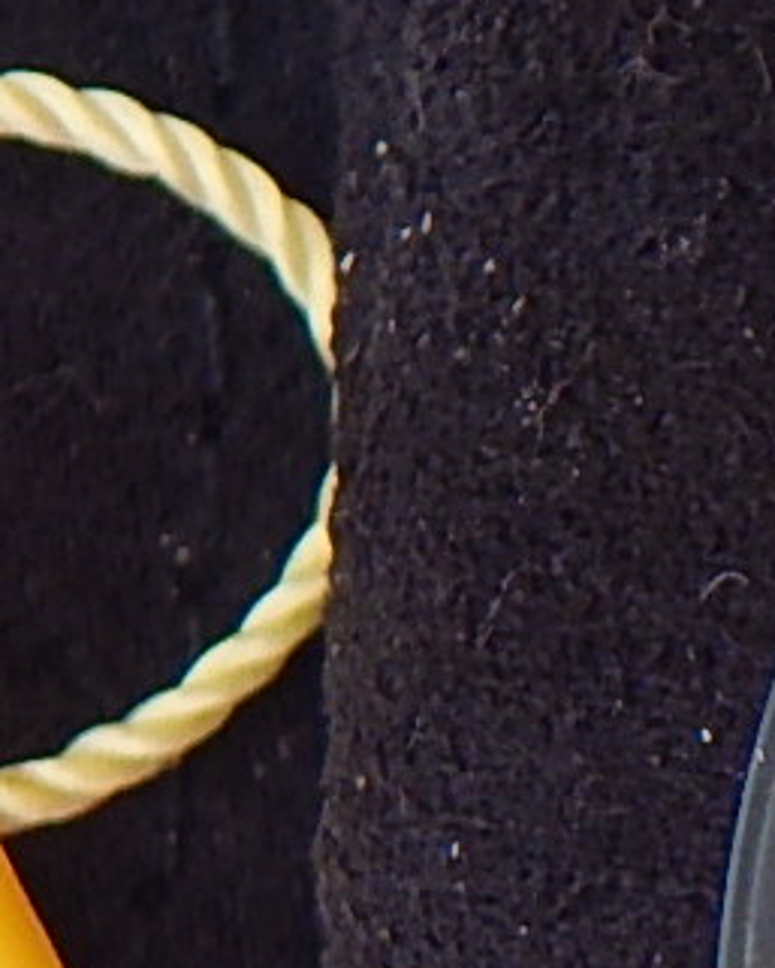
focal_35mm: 209
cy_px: 941
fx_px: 5989
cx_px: 1882
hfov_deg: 7.0
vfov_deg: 9.2
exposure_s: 1/30
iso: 200
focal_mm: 7.7
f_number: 3.6
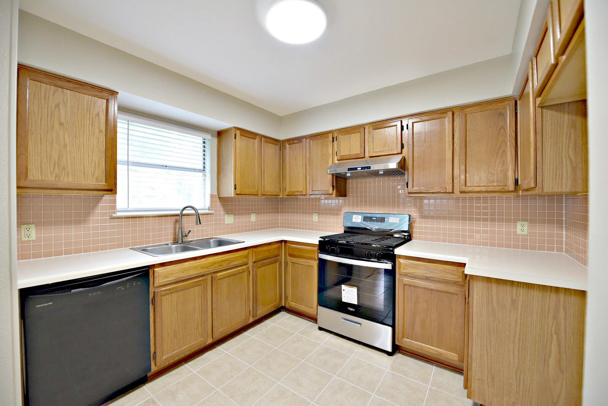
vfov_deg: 81.3
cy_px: 203
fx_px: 237
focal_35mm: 14
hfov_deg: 104.2
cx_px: 304
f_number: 3.5
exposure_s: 1/60
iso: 800
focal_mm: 14
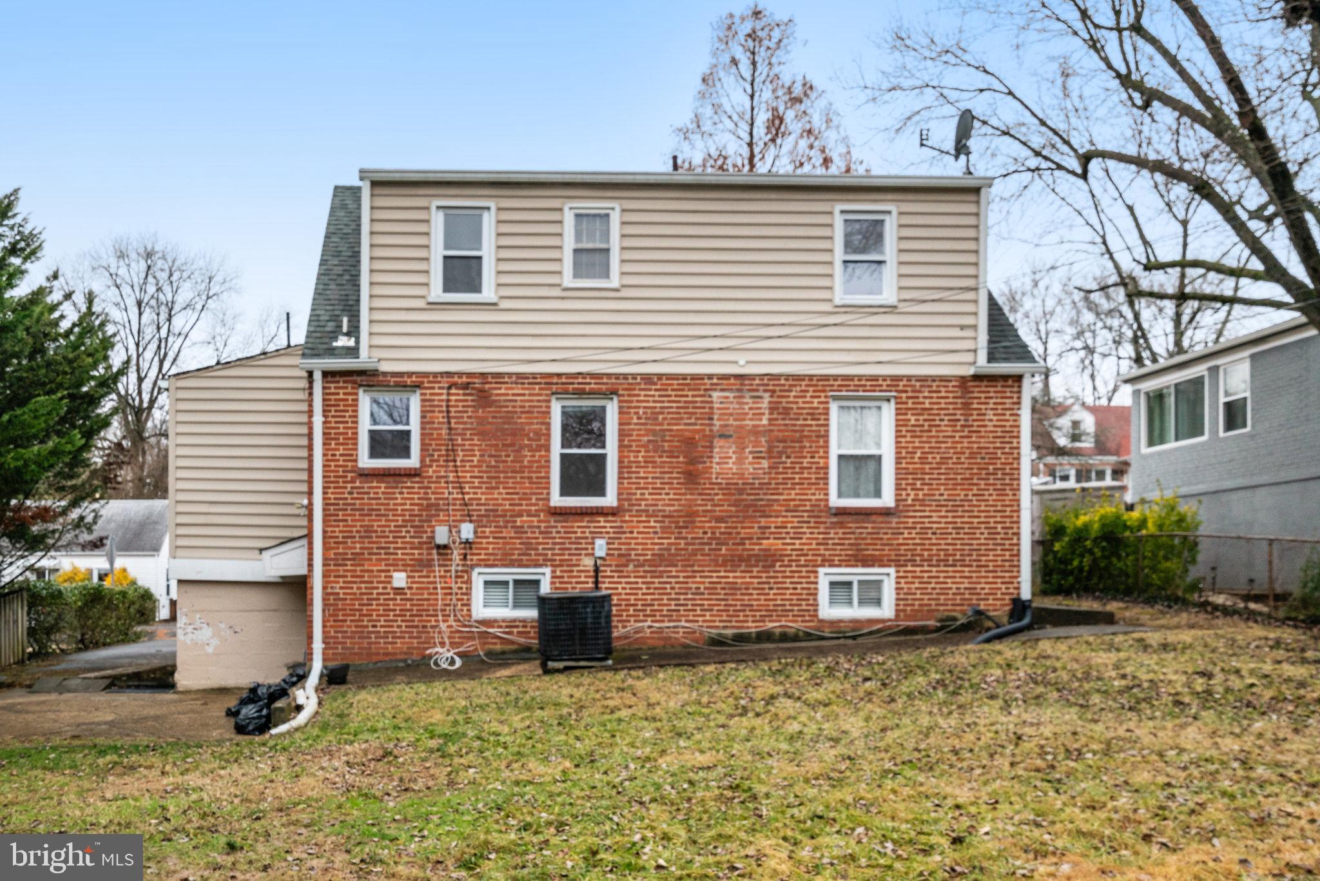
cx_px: 660
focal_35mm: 31
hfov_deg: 60.3
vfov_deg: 42.3
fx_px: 1137
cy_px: 440
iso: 1250
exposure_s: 1/500
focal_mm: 31
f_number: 8
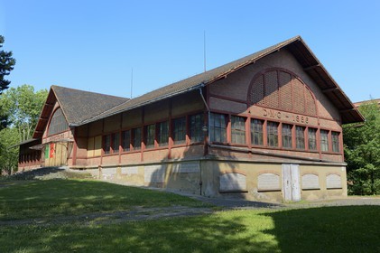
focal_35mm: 32
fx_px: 338
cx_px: 190
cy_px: 126
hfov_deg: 58.8
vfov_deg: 41.1
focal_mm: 32
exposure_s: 1/160
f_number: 9
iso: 200
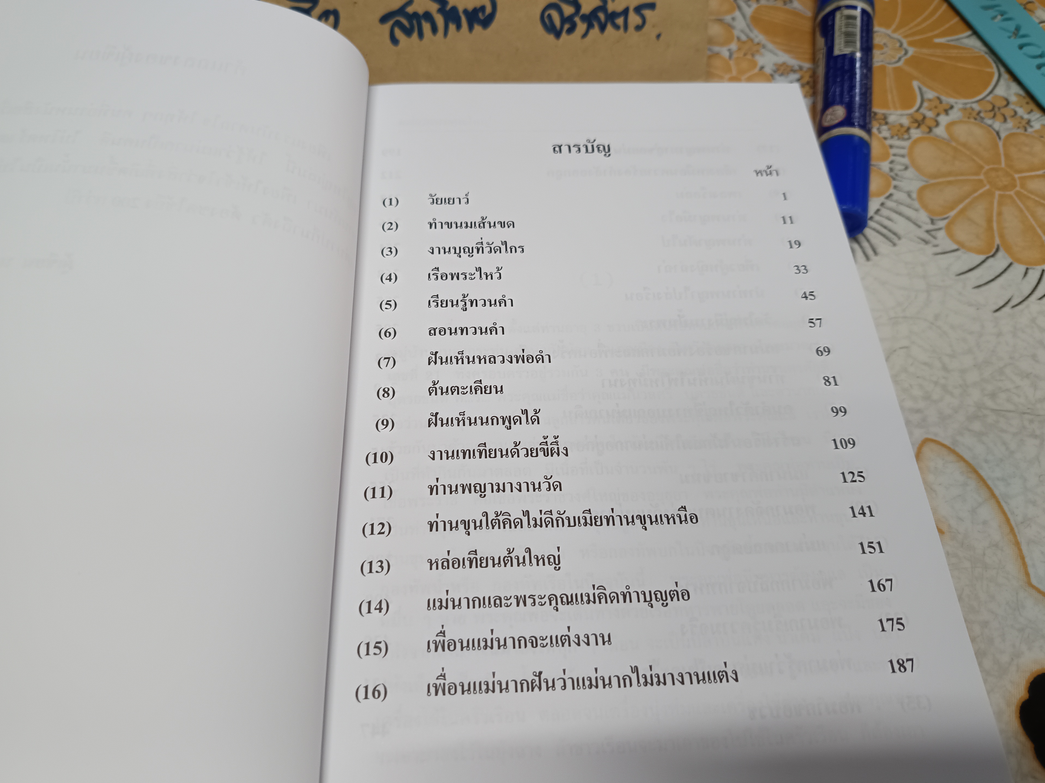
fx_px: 755
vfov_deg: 54.9
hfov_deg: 69.4
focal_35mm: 25
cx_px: 510
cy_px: 385
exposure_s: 1/50
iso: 865
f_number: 1.7
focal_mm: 5.31
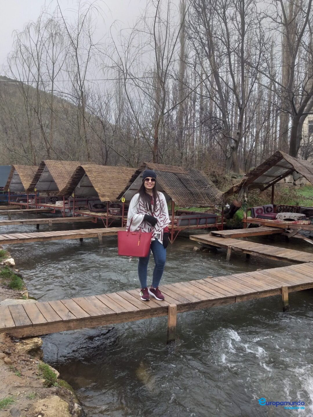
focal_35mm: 26
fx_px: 313
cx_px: 156
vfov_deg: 67.3
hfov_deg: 53.1
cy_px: 208
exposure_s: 1/362
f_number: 1.7
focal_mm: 3.93
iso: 40
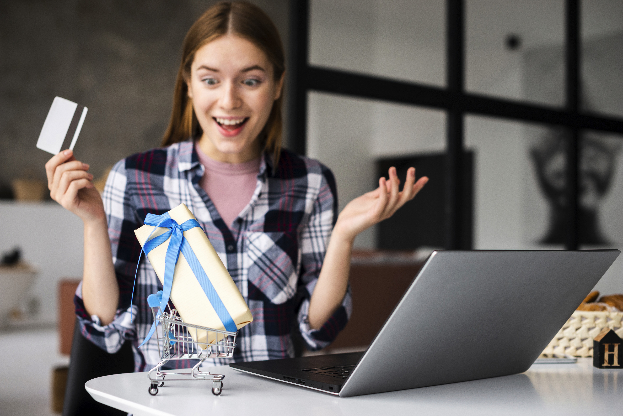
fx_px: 865
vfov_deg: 27.0
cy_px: 208
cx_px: 312
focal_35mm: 50
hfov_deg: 39.6
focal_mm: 50
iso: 400
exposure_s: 1/160
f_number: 3.2
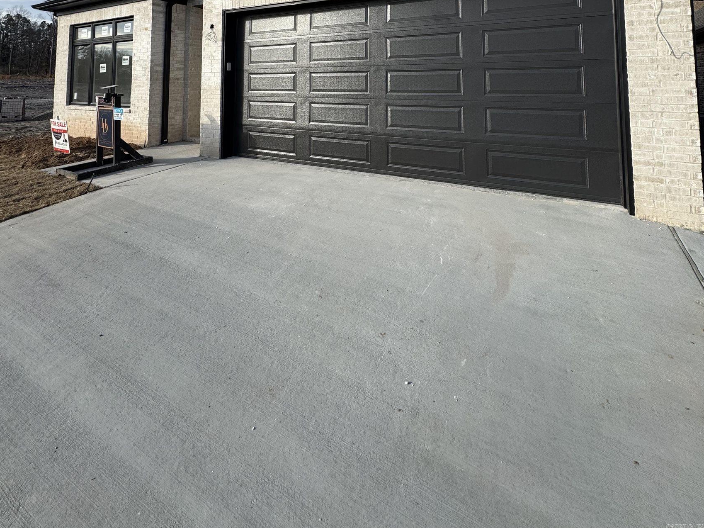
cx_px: 350
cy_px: 54
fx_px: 386
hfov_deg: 84.7
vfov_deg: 58.8
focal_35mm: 19
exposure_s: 1/1323
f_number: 2.2
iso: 50
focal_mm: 2.22
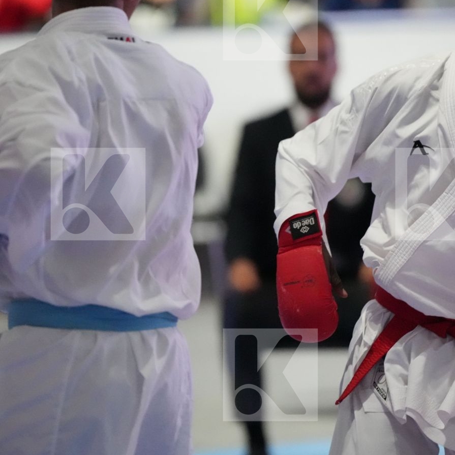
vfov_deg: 5.1
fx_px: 5086
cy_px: 194
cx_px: 270
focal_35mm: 342
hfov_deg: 5.1
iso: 10000
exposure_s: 1/800
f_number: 2.8
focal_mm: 200
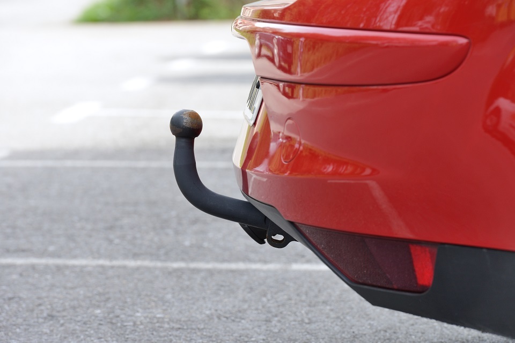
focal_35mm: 200
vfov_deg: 6.9
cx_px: 258
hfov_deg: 10.3
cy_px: 172
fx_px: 2861
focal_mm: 200
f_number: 9
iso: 450
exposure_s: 1/160
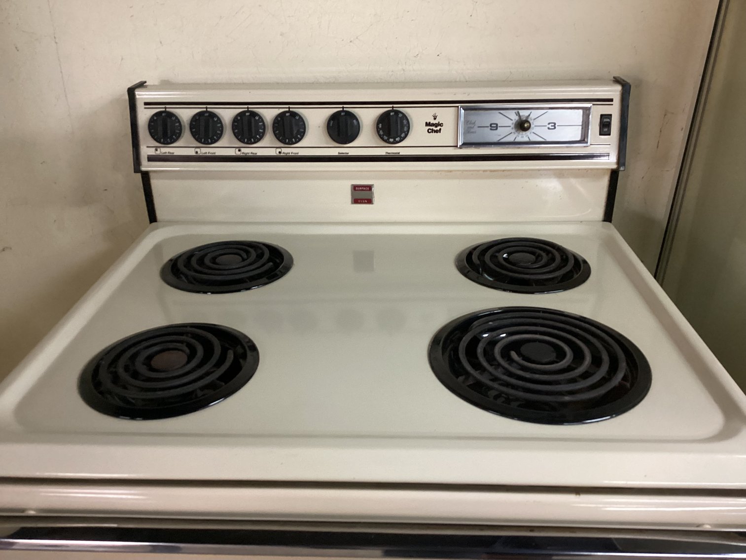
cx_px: 373
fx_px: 668
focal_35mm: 31
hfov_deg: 58.3
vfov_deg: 45.4
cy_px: 280
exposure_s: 1/40
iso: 320
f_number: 2.4
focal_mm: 3.3
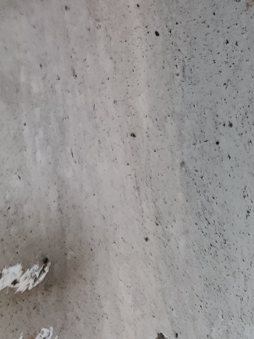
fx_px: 1007
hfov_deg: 13.0
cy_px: 561
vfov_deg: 16.7
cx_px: 453
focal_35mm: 103
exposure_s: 1/122
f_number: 1.5
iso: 50
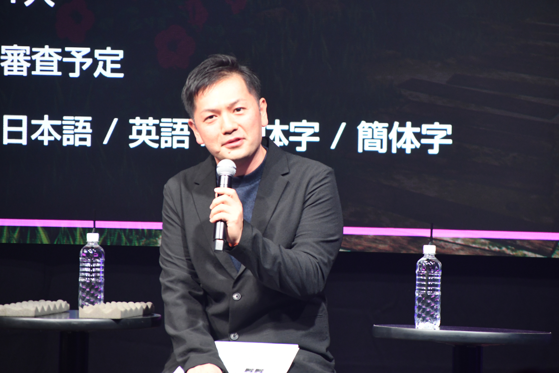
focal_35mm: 300
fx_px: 4658
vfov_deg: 4.6
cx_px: 280
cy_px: 186
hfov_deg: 6.9
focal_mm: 200
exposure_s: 1/60
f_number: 8
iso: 2000
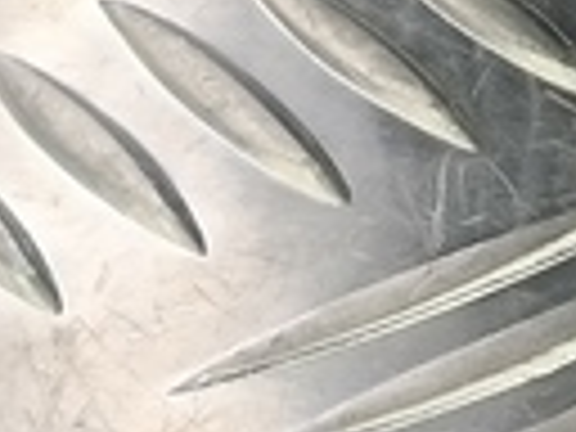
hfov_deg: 9.6
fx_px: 3062
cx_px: 1359
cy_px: -981
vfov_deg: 7.0
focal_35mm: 184
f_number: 1.6
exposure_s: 1/50
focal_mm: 4.11
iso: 132
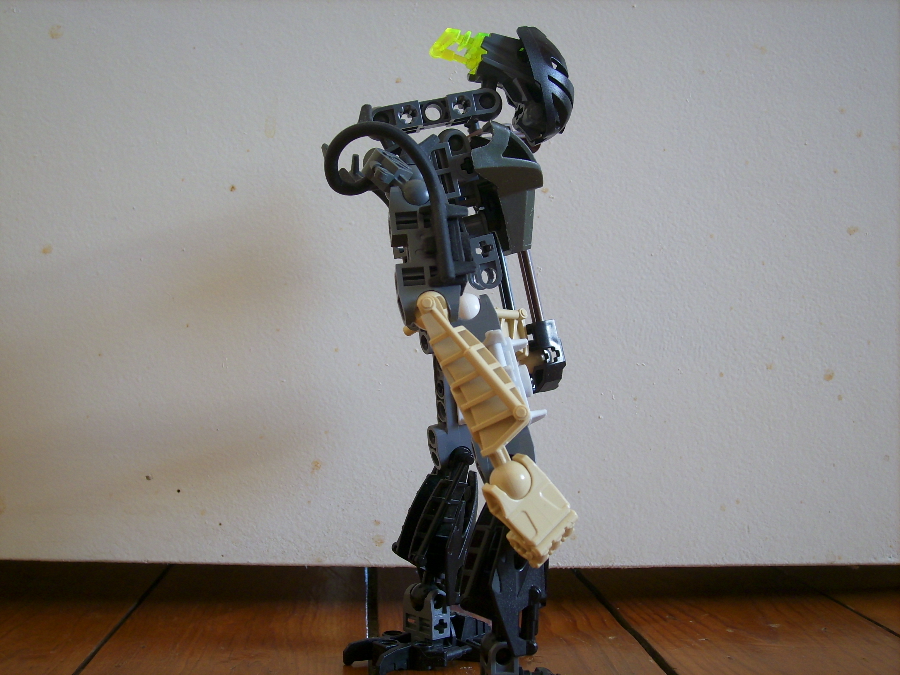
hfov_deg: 46.8
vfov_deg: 36.0
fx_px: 1040
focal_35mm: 40
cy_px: 338
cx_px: 450
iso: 50
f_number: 3.1
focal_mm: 7.43
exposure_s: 1/9
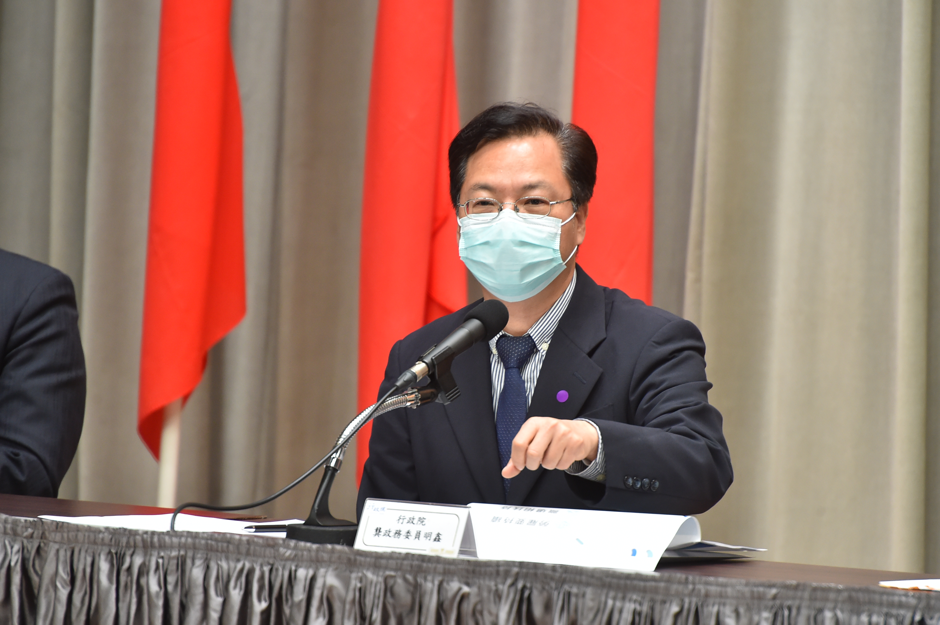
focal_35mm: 400
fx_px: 10433
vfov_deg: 3.4
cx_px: 470
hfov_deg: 5.2
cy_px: 312
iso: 2500
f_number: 5.6
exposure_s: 1/250
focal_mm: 400
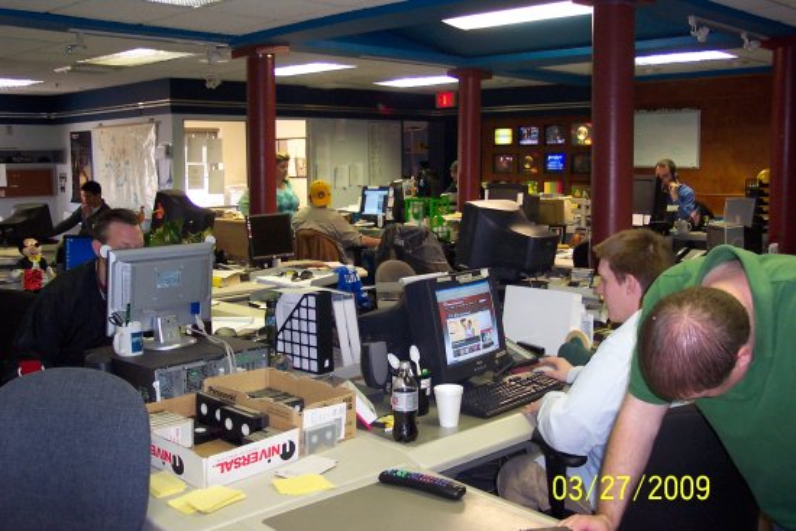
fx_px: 840
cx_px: 398
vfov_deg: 35.1
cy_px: 266
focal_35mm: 38
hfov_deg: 50.7
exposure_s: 1/30
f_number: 2.8
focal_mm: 8
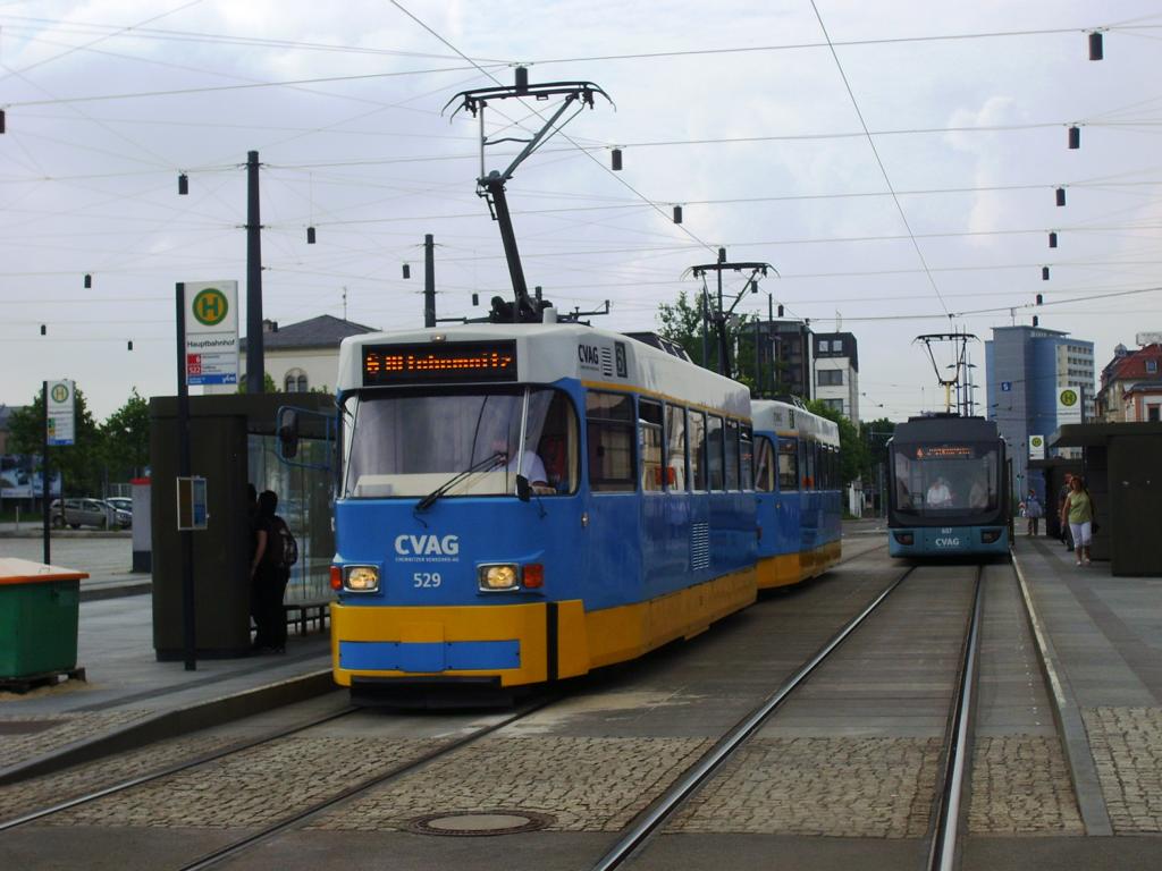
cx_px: 581
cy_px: 436
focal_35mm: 61
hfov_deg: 31.7
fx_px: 2048
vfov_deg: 24.0
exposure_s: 1/1000
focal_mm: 10.3
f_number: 3.6
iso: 50
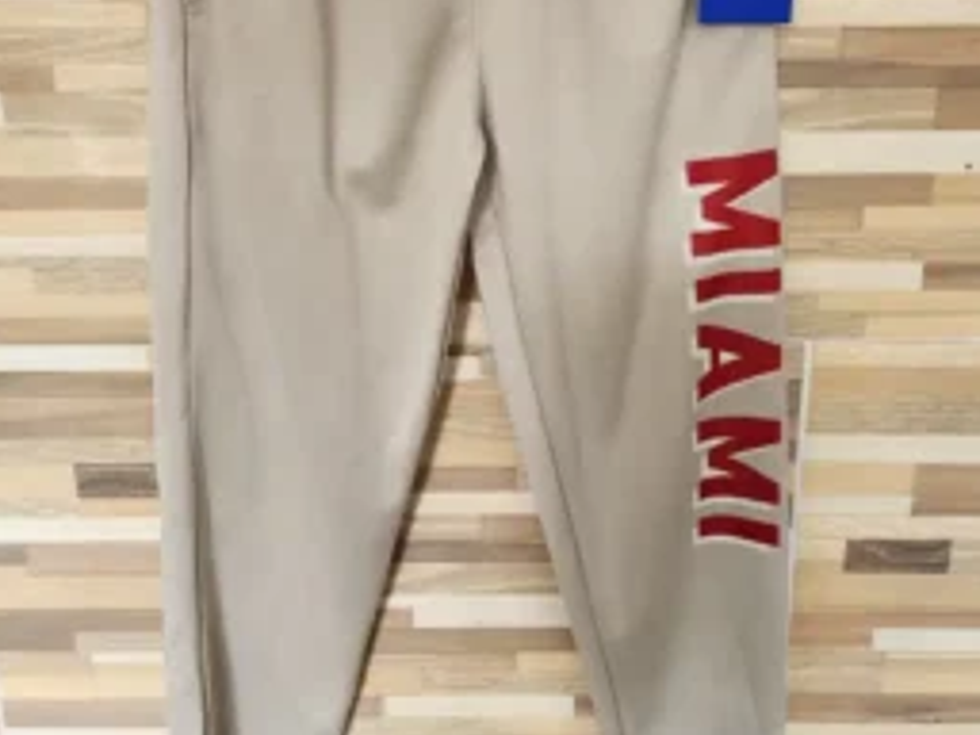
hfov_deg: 51.3
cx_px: 505
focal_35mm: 36
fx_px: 1019
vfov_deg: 39.4
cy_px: 268
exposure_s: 1/120
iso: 320
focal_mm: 6.4
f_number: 1.8
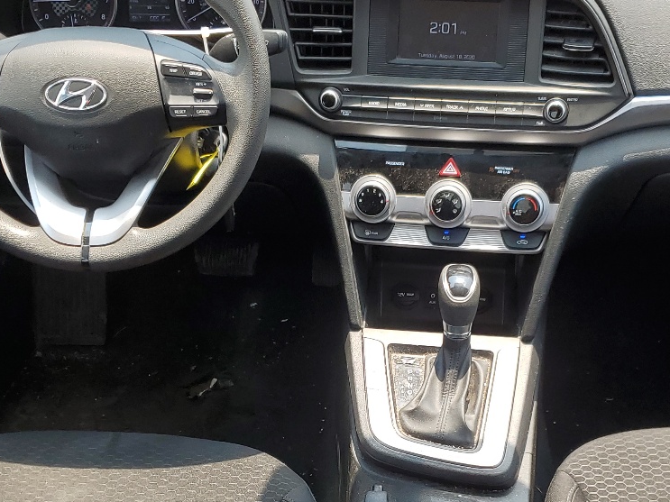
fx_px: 1084
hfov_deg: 34.3
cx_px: 381
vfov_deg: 25.8
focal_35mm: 56
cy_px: 368
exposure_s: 1/400
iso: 50
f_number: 1.5
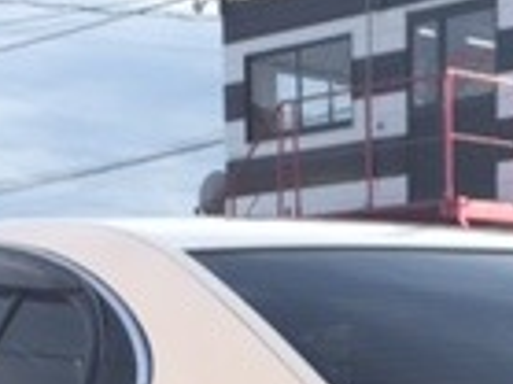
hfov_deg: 14.6
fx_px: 1984
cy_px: 694
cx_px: 447
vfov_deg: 10.4
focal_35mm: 134
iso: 32
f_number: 2.2
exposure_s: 1/599
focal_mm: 4.15
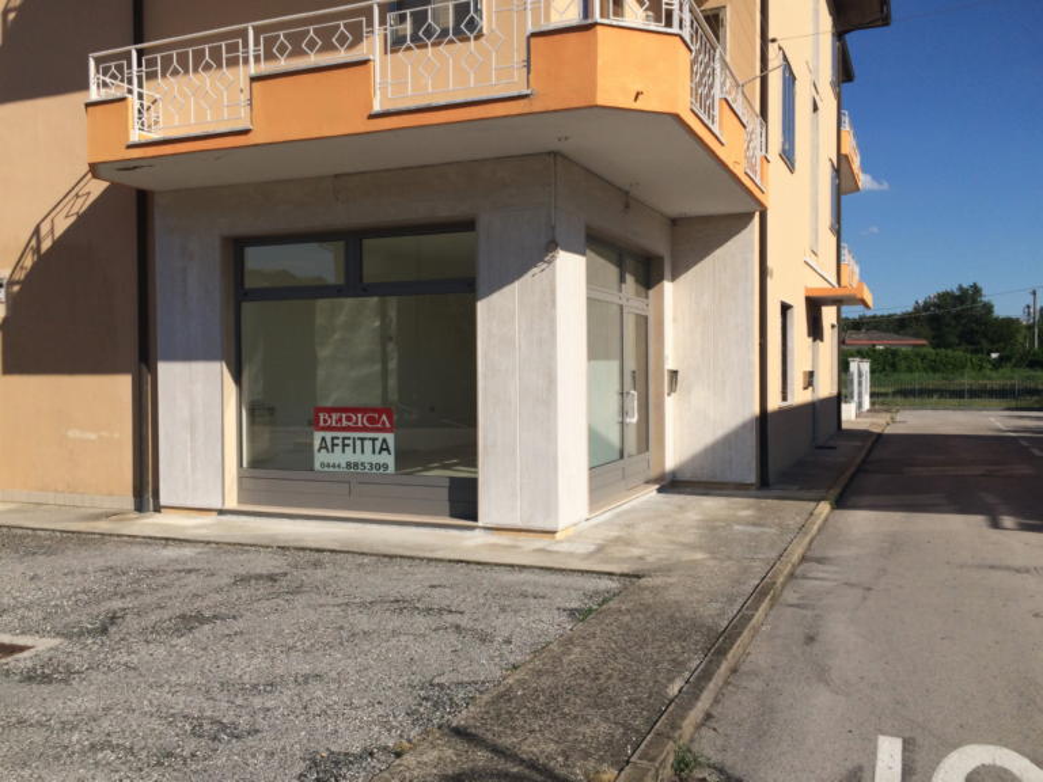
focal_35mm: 29
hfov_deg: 61.7
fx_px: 874
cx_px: 522
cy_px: 391
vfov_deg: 48.2
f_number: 2.2
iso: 32
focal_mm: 4.15
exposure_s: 1/3425
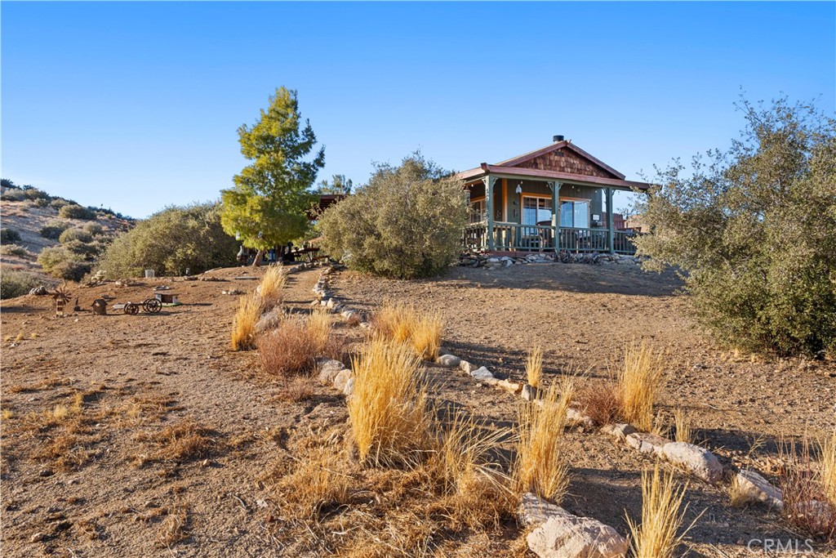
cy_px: 279
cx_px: 418
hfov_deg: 72.6
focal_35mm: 24
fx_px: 569
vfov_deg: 52.2
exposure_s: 1/100
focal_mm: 24.5
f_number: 11
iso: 400
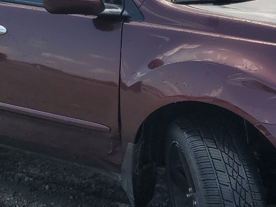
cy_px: 90
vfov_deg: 19.6
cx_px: 171
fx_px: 598
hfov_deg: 25.9
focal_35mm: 75
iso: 50
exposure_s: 1/2000
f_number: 1.5
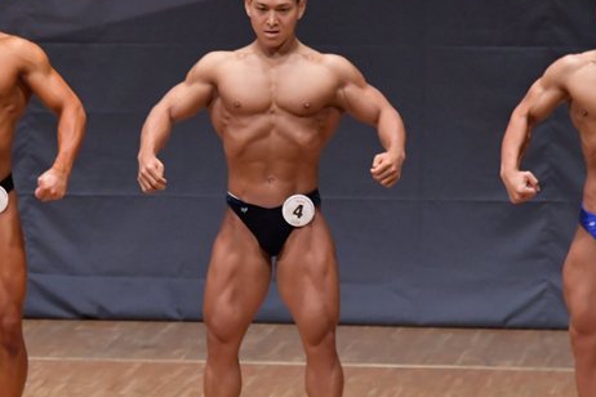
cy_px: 213
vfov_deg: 3.0
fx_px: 7499
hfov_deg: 4.6
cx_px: 180
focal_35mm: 453
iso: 6400
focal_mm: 180
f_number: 5.6
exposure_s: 1/400
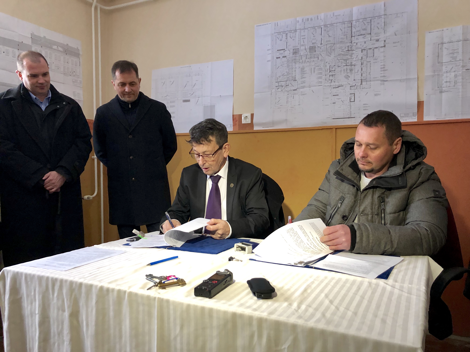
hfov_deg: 63.4
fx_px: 380
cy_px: 176
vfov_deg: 49.7
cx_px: 235
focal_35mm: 28
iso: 80
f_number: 1.8
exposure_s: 1/15
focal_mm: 3.99
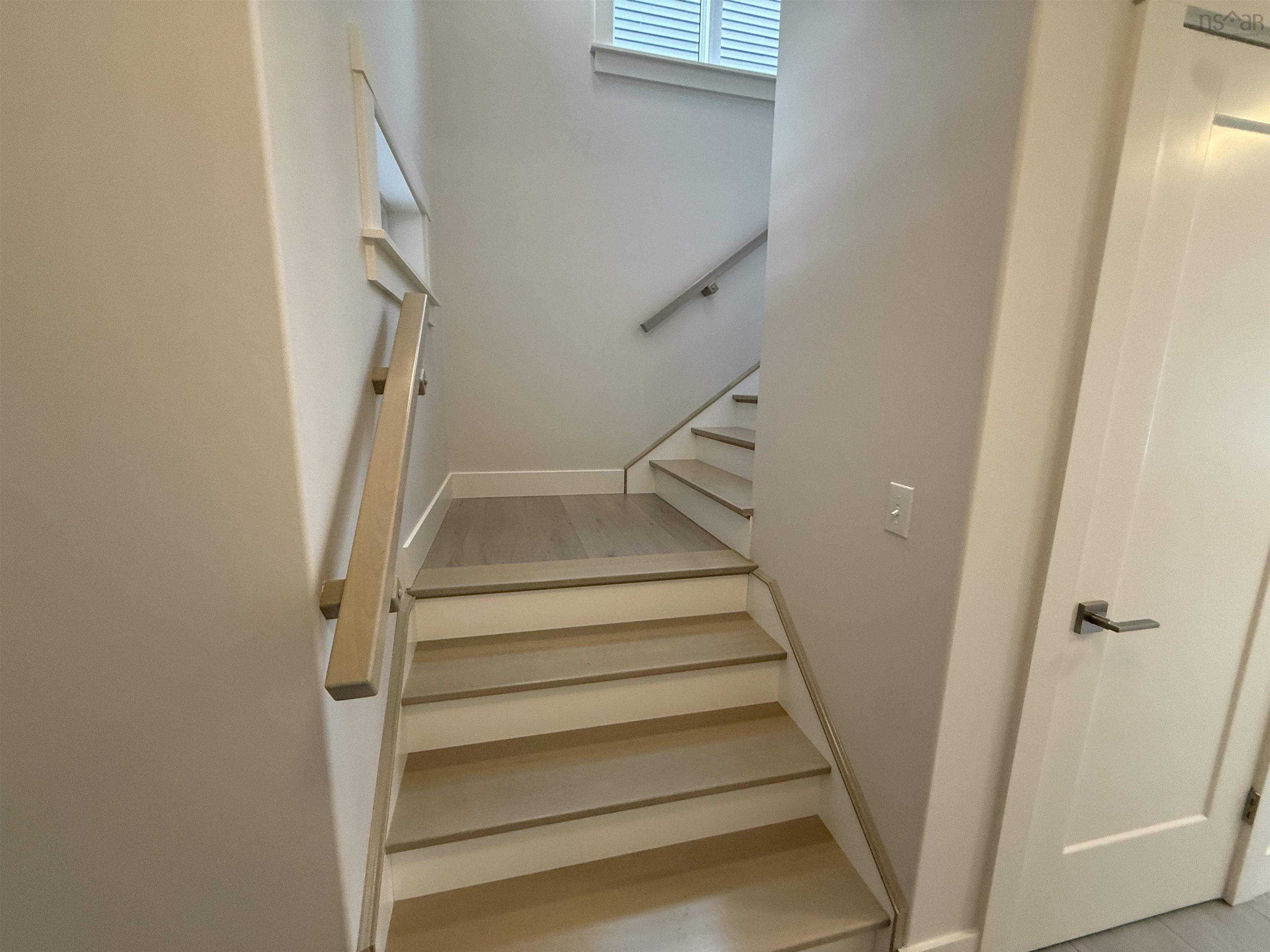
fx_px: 514
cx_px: 635
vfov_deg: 85.7
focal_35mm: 14
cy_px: 476
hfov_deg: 102.1
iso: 320
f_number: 2.2
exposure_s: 1/120
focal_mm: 2.22
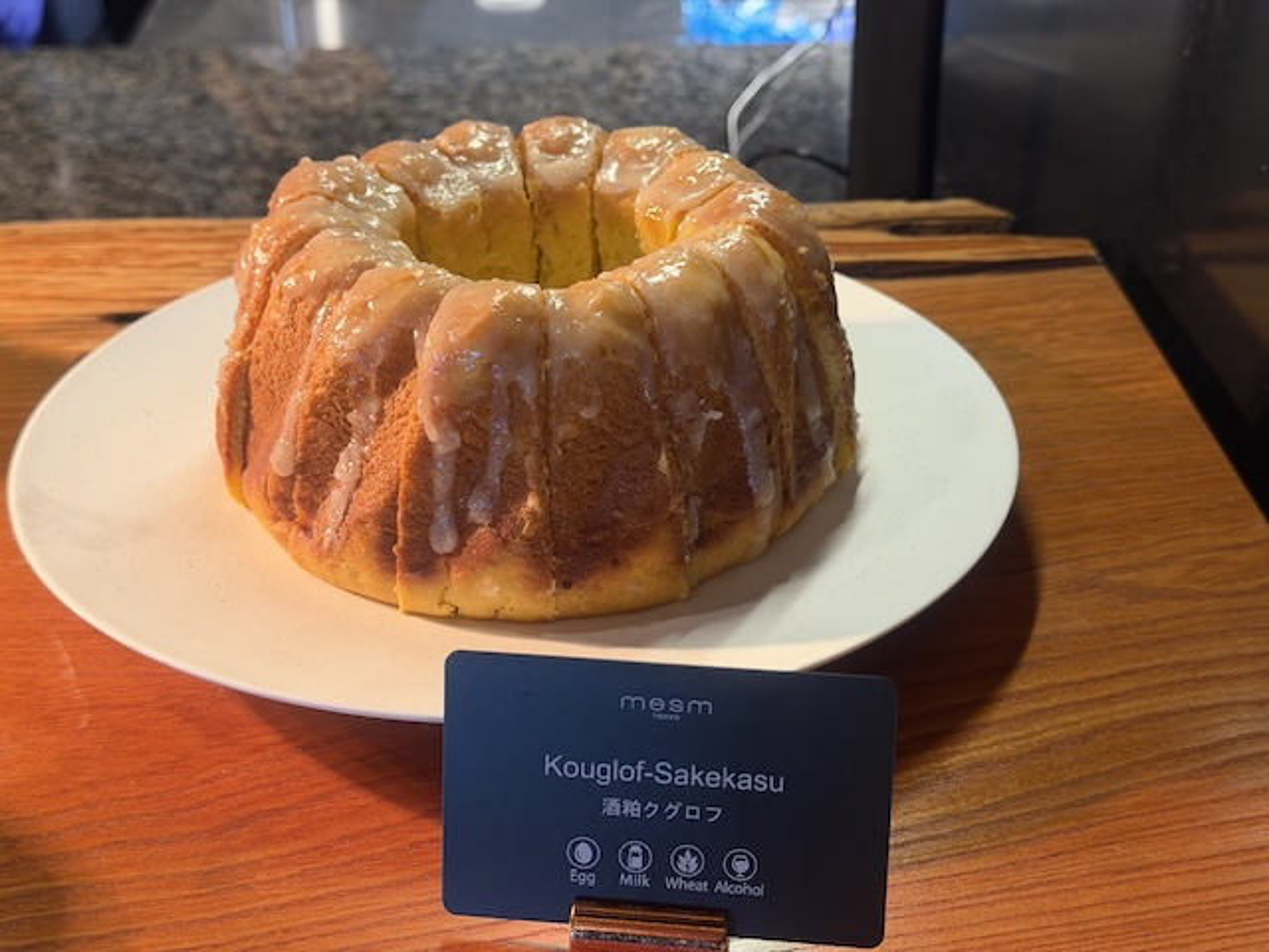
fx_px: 1760
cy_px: 476
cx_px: 634
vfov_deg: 30.3
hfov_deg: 39.7
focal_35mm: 48
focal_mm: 6.76
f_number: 1.78
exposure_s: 1/50
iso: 200
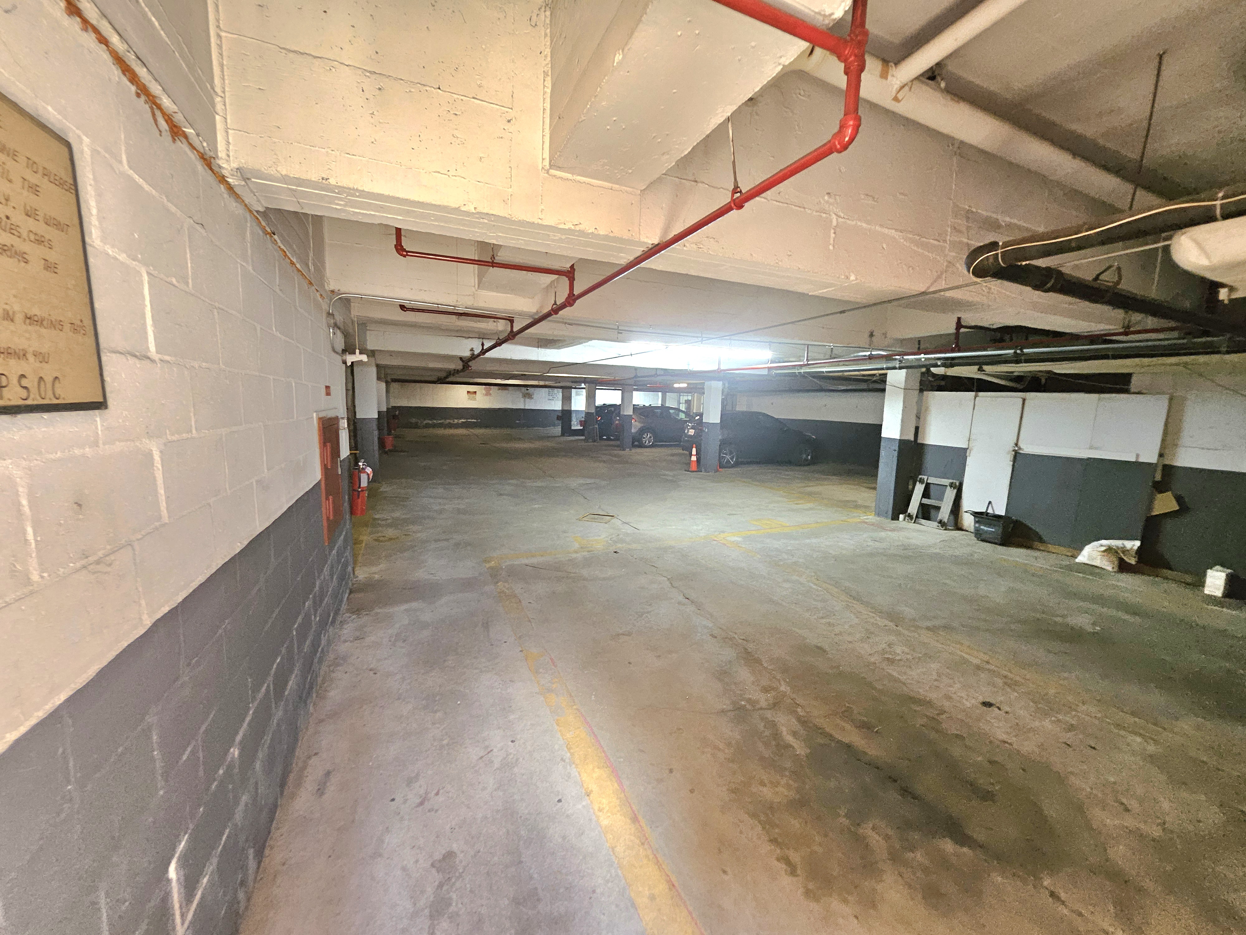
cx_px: 623
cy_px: 468
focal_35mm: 13
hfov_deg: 106.2
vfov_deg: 89.9
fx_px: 468
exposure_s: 1/60.2
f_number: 2.2
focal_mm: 1.7
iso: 320
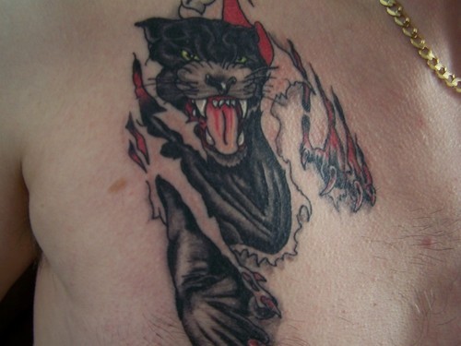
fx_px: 506
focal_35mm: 38
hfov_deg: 49.0
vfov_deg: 37.7
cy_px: 173
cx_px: 230
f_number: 2.8
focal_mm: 6.3
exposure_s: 1/8
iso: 64
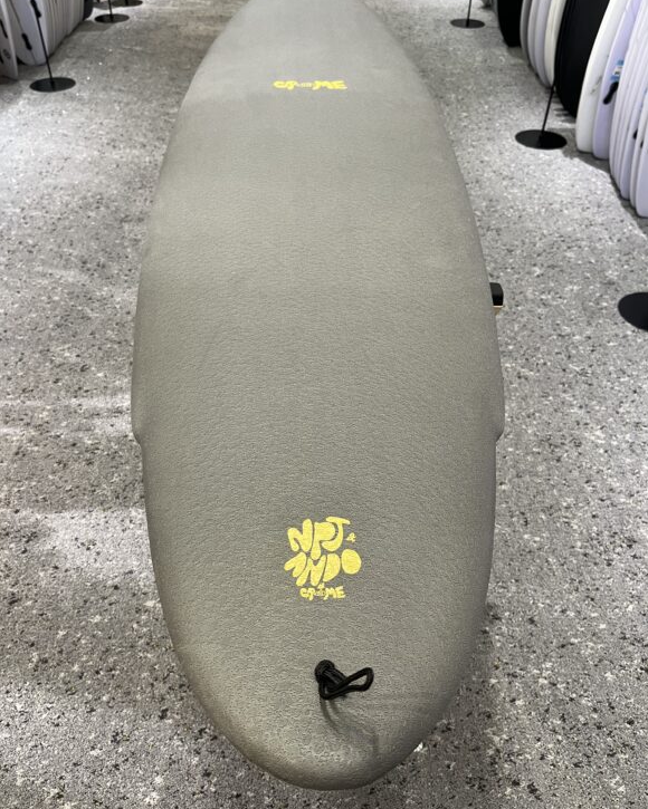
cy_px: 387
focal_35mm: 28
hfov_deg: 51.5
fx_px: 671
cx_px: 316
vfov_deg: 62.2
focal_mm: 5.1
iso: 80
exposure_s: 1/60
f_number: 1.6
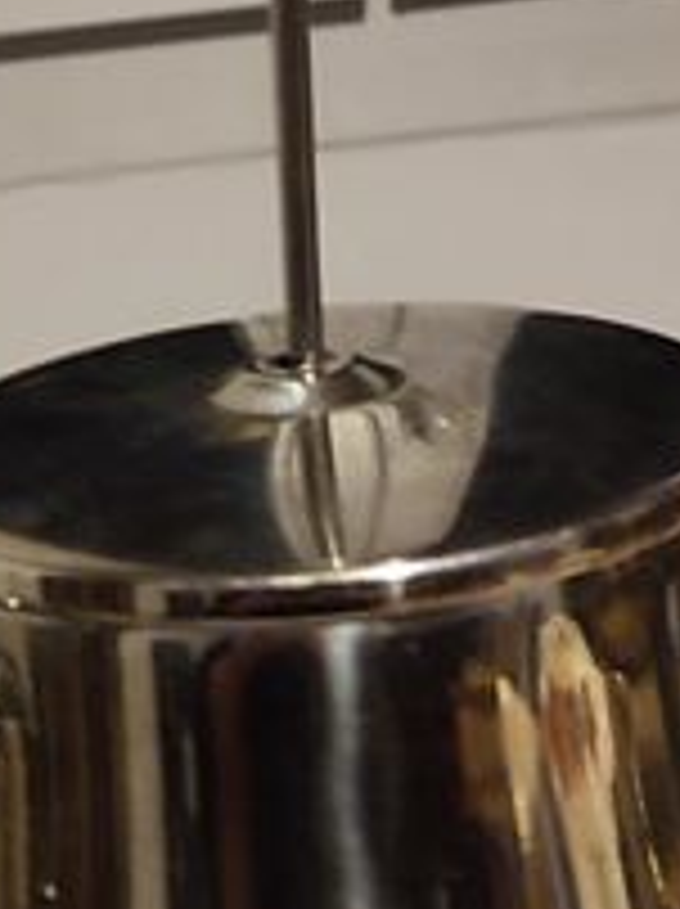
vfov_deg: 16.6
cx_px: 41
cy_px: 423
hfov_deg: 12.3
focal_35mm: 119
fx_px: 3123
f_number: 1.89
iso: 911
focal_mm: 5.89
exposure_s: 1/20
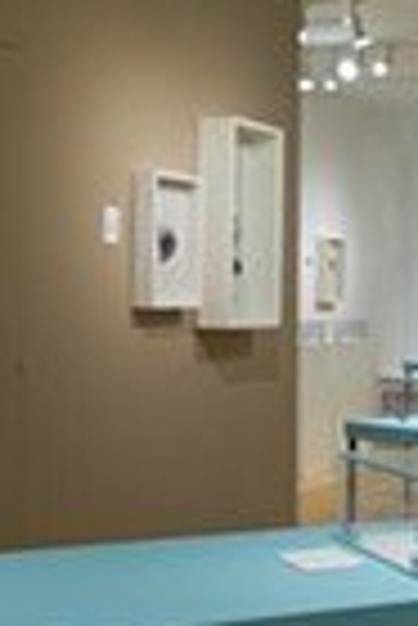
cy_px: 306
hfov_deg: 18.3
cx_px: 562
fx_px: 1199
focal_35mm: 69
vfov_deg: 29.2
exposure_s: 1/160
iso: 500
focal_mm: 10
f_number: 4
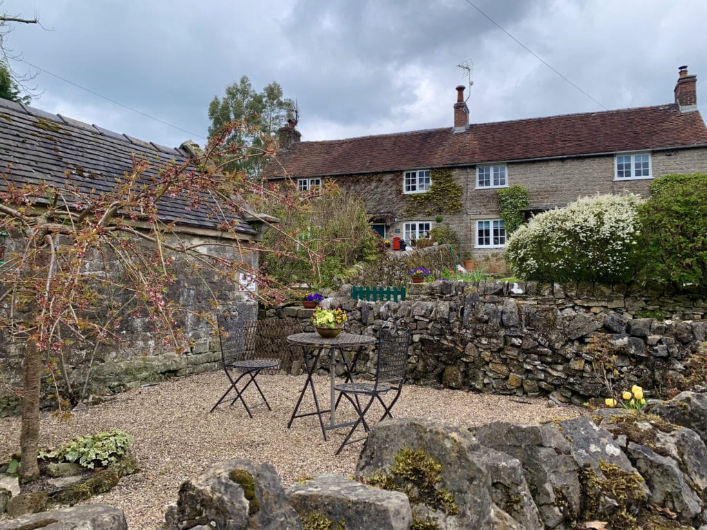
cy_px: 265
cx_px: 354
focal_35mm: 26
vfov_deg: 53.1
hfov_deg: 67.3
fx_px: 531
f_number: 1.8
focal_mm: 4.25
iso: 25
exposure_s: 1/829
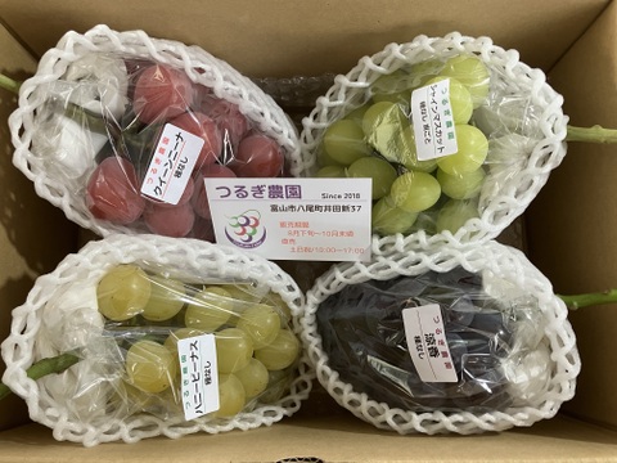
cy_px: 232
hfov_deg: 63.4
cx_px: 308
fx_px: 499
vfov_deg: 49.7
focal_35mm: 28
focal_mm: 3.99
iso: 125
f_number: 1.8
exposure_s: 1/60
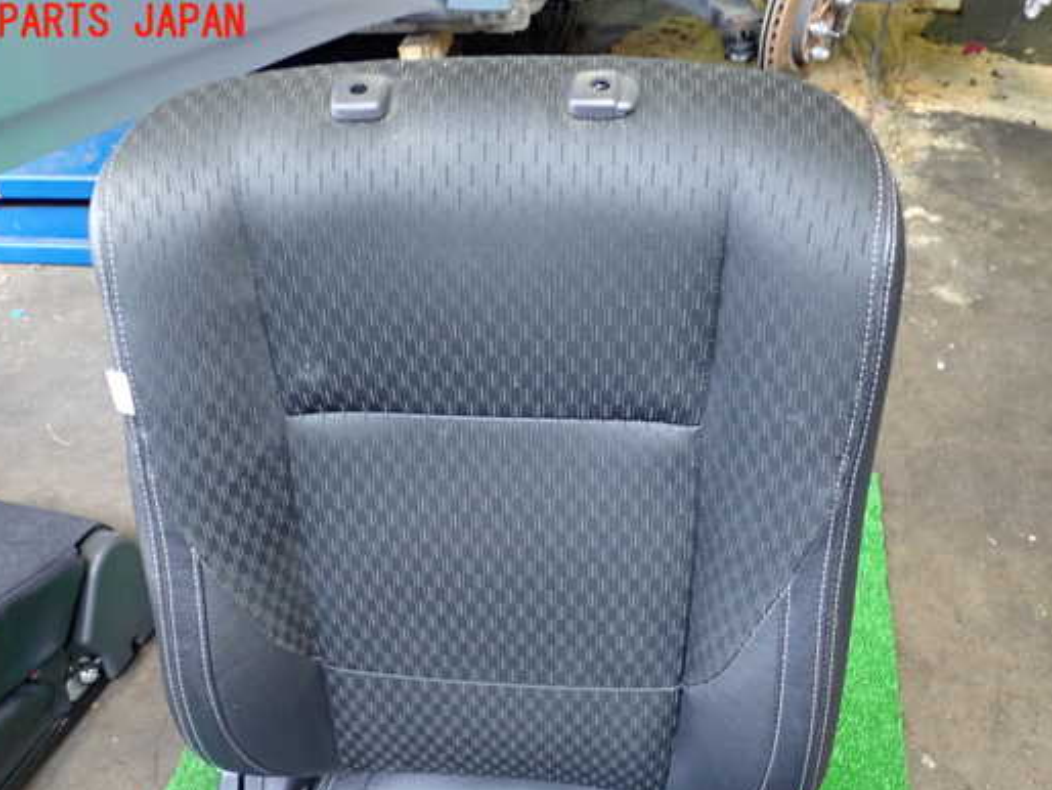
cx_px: 487
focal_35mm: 35
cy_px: 458
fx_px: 1064
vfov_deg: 40.6
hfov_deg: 52.6
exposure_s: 1/30
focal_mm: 5.4
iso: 320
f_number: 2.3
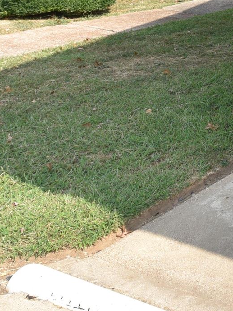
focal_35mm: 60
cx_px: 489
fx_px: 538
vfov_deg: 27.1
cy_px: -92
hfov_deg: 16.8
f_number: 8
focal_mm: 14
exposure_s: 1/250
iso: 250
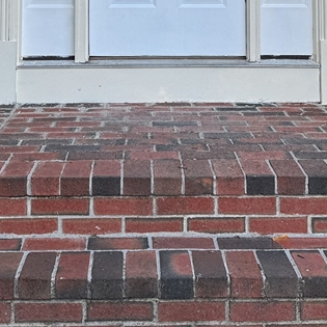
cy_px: -59
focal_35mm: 69
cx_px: 169
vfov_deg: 23.1
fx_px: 737
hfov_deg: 25.0
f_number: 1.8
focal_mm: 6.76
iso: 80
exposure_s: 1/460
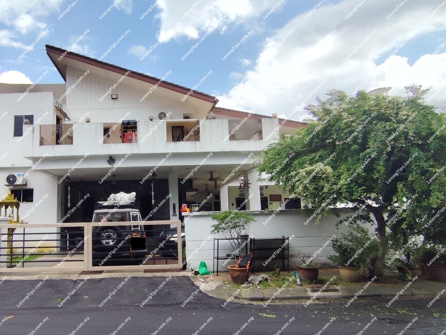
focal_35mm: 20
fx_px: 258
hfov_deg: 80.3
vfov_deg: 65.8
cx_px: 168
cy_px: 151
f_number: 2.2
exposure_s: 1/1600
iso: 50
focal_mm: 1.65
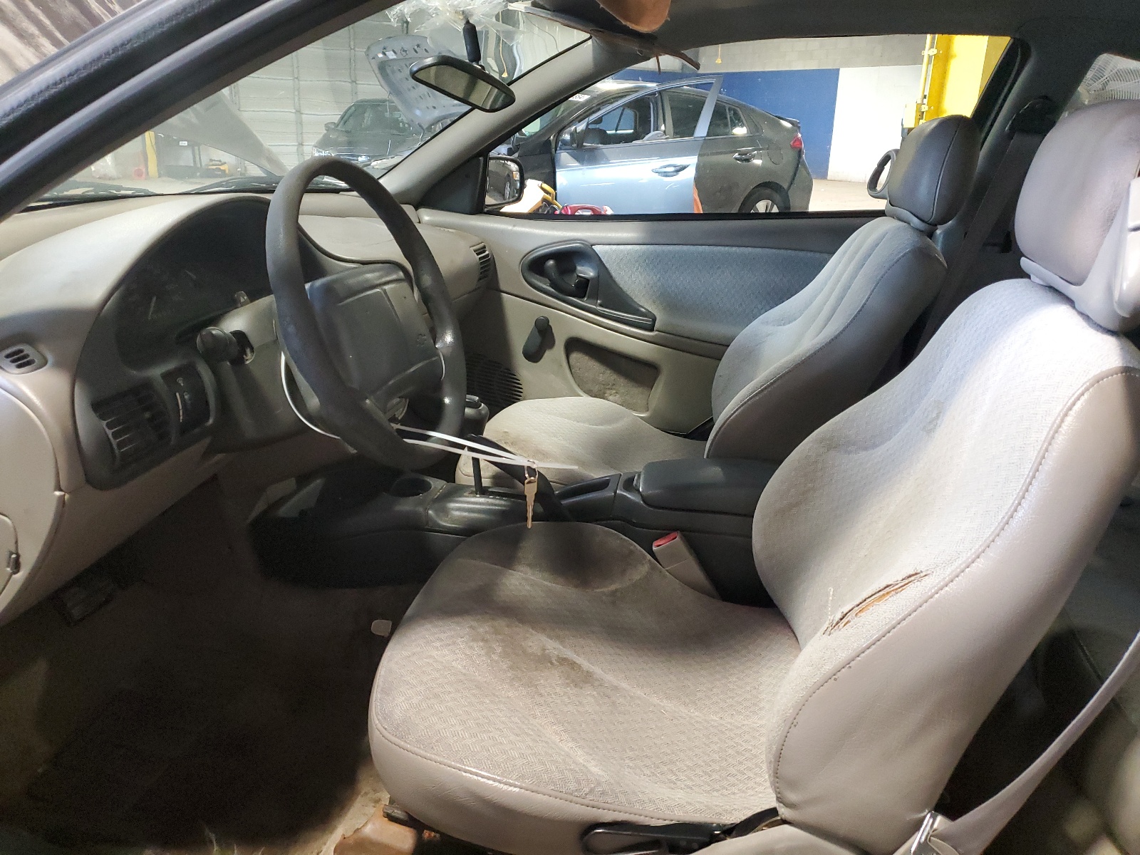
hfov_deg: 67.3
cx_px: 570
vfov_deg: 53.1
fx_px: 856
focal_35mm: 26
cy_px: 428
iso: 384
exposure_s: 1/60.2
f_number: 1.5
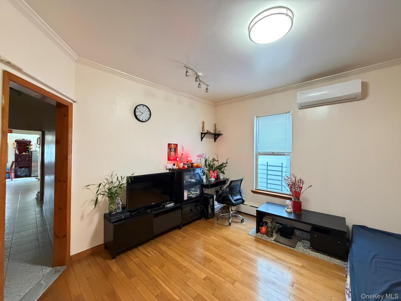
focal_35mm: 14
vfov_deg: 85.7
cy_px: 150
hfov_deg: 102.1
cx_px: 200
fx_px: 162
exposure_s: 1/60
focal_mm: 2.22
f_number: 2.2
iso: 800
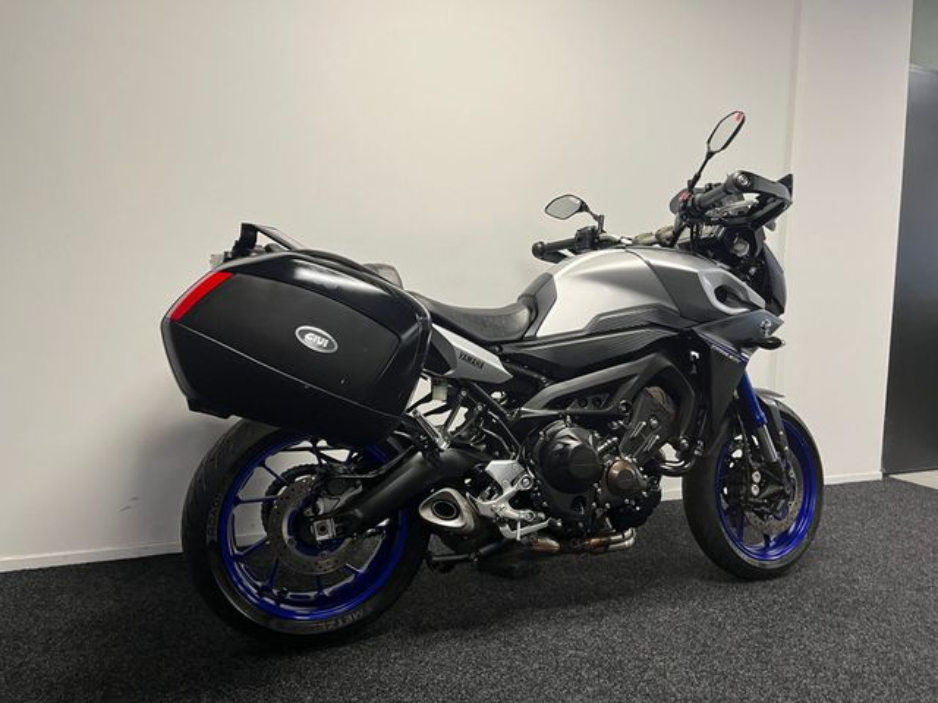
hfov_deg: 67.3
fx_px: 705
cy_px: 352
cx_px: 469
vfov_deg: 53.1
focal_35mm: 26
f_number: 1.6
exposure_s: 1/50
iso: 80
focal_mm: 5.1
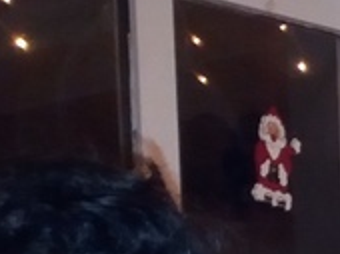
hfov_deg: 9.9
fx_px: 1618
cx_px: 924
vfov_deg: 8.3
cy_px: 590
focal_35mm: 165
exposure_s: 1/16
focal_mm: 3.7
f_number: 1.9
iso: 160
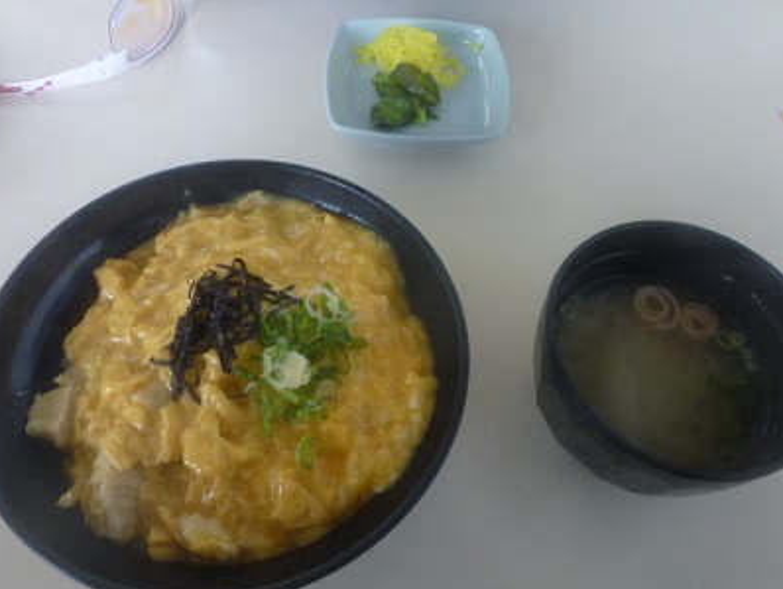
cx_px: 390
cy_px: 327
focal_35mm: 27
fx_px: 611
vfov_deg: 51.3
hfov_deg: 65.3
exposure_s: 1/13
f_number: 3.3
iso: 200
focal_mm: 4.3
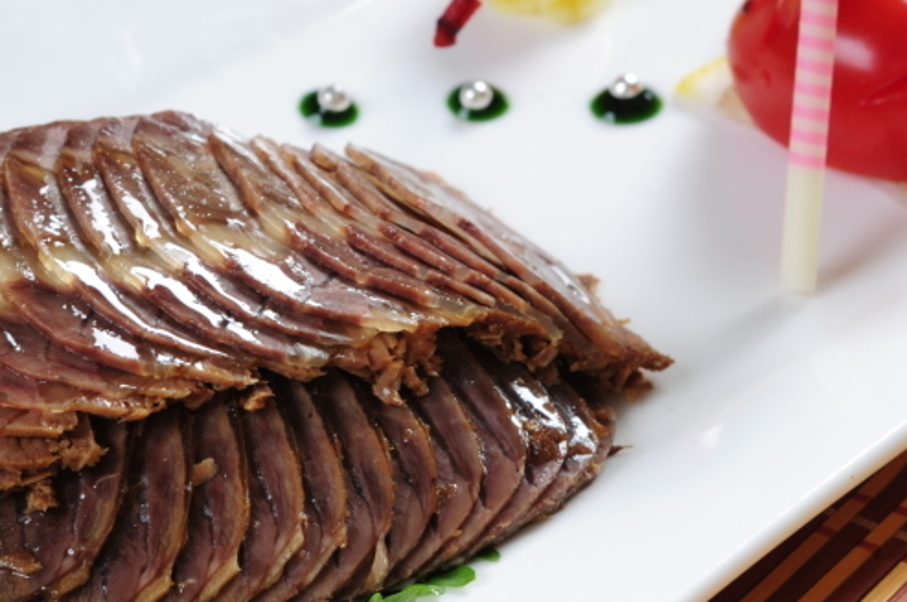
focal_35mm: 187
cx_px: 344
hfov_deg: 11.0
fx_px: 4704
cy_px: 291
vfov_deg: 7.3
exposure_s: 1/200
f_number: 9
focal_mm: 60
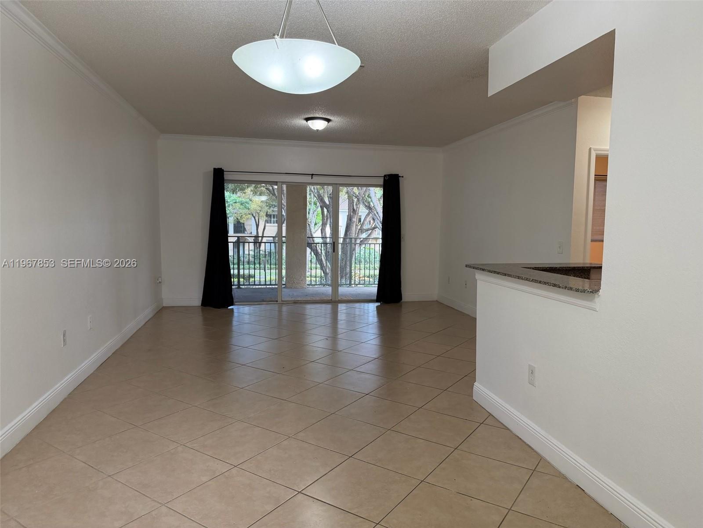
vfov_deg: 56.8
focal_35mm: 24
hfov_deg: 71.6
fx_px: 487
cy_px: 264
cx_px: 352
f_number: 1.78
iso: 200
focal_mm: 6.76
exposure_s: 1/153
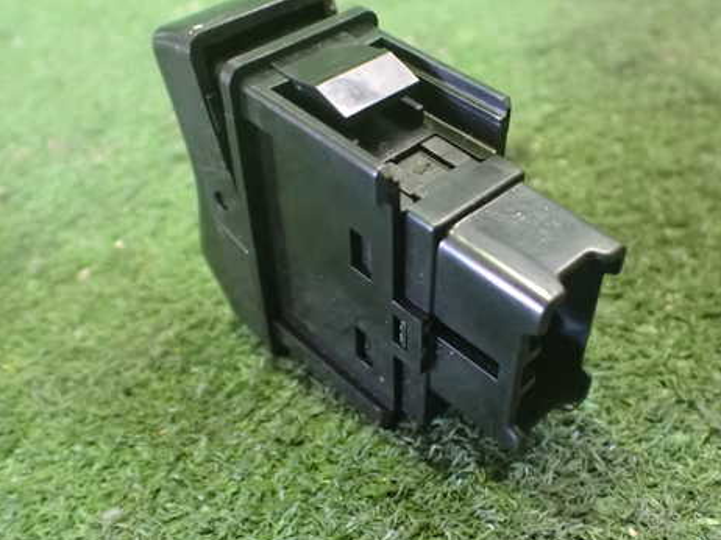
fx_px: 812
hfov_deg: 47.7
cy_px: 262
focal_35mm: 39
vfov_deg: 36.8
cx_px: 417
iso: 1250
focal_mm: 5.4
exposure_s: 1/30
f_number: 2.3
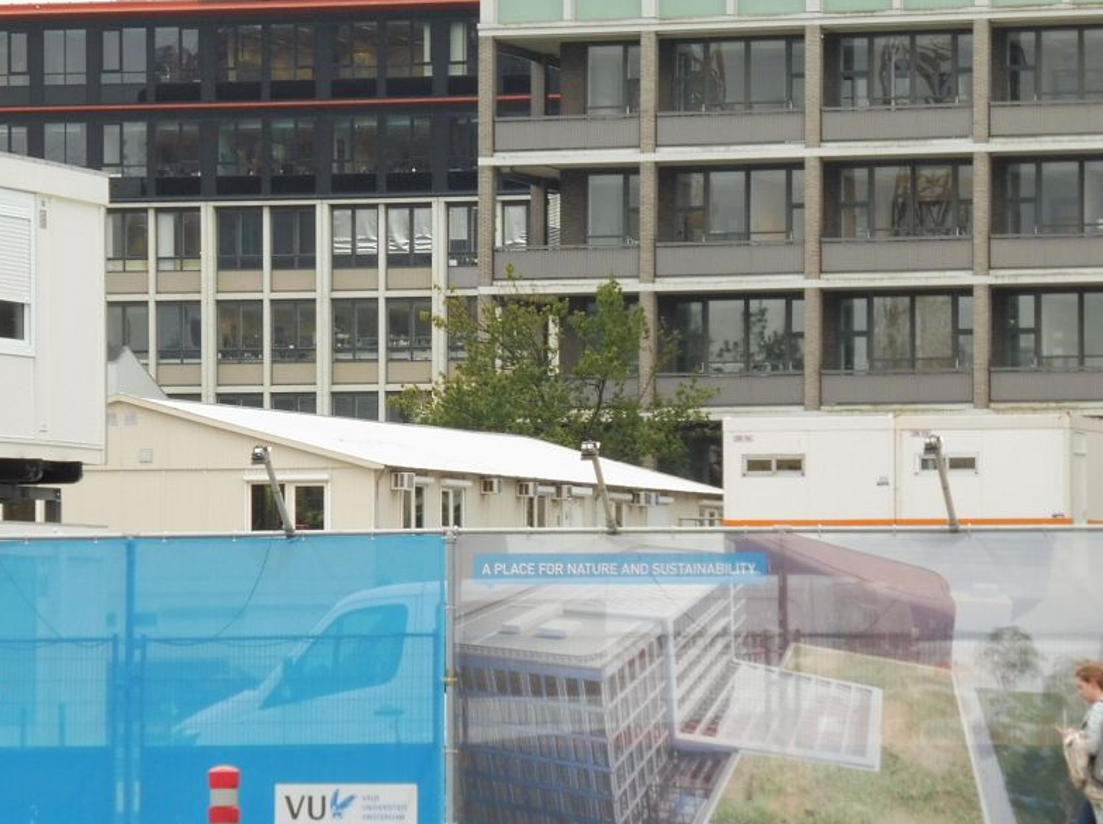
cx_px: 412
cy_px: 416
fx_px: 7320
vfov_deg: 6.4
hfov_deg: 8.6
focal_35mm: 230
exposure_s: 1/100
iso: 200
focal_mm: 31.3
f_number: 6.3
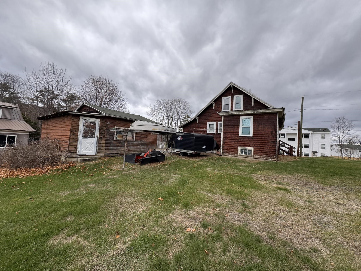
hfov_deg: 102.1
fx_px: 146
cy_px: 136
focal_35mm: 14
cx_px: 180
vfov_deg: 85.7
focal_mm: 2.22
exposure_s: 1/235
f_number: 2.2
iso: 40
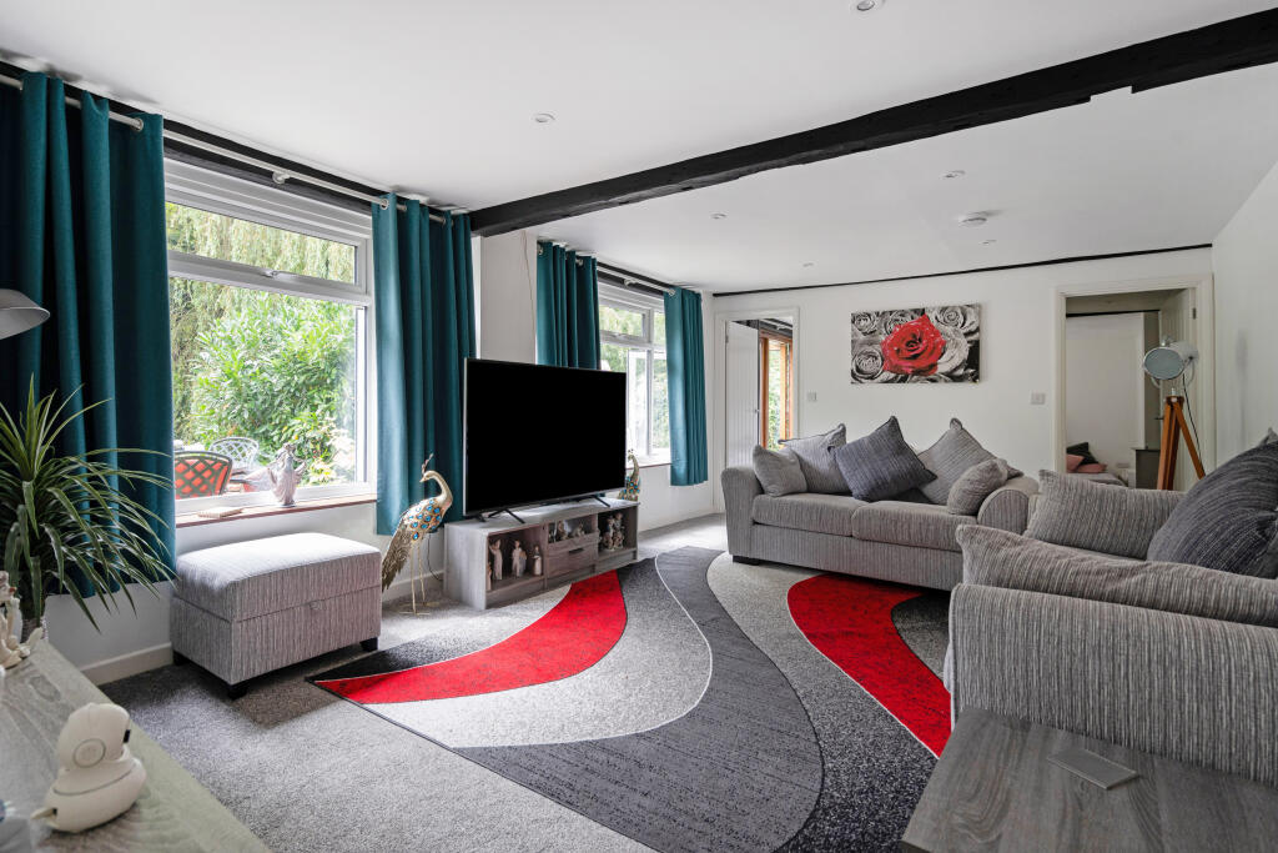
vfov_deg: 73.8
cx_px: 639
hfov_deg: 96.7
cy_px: 426
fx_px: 568
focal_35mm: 16
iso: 400
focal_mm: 16
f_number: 6.3
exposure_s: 1/30
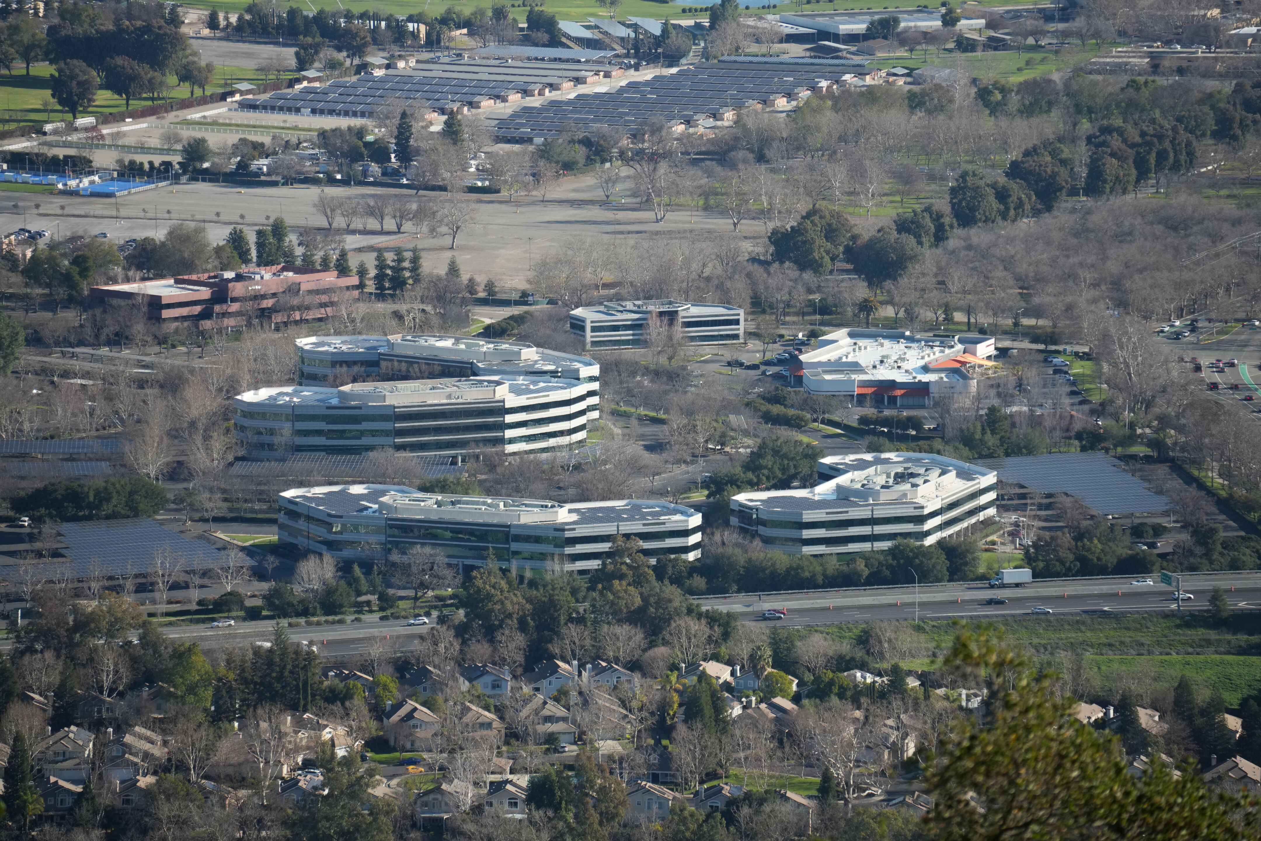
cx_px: 630
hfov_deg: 9.9
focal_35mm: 207
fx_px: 7250
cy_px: 420
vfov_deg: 6.6
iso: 640
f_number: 7.1
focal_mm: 207
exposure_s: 1/1250
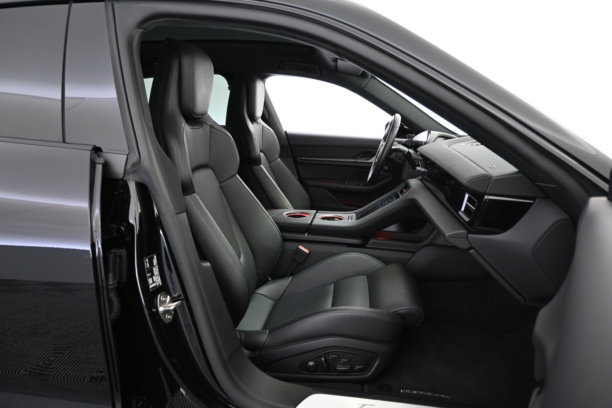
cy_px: 204
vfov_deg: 53.1
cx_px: 306
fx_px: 408
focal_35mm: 24
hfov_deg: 73.7
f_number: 3.5
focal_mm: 16
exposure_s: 1/25
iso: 1600
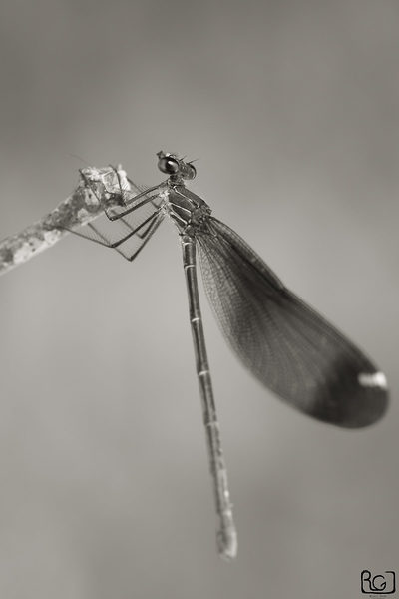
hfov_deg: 6.1
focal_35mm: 225
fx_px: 3740
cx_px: 200
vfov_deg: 9.1
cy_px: 300
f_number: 10
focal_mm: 150
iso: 100
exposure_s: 1/6
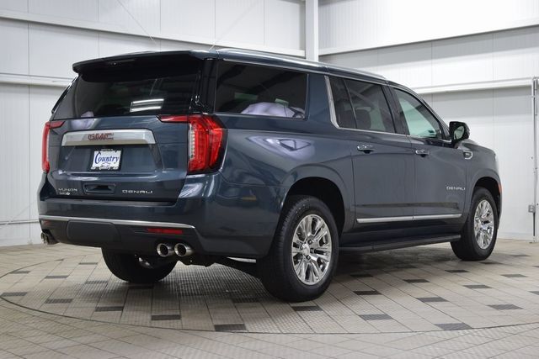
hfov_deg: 36.9
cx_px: 270
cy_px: 180
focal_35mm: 54
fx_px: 809
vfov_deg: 25.1
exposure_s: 1/15
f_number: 6.3
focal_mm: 36
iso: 500
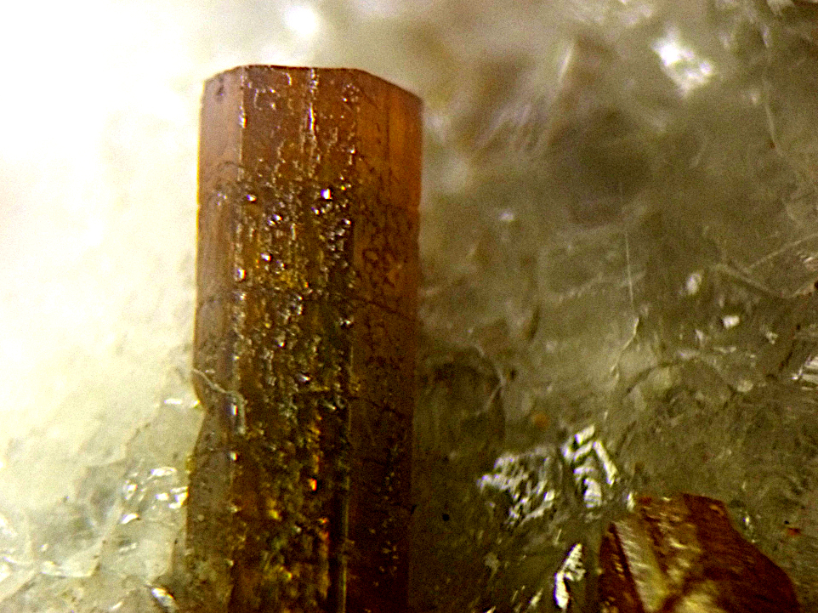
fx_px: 2457
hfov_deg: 18.9
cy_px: 304
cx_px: 412
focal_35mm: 104
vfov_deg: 14.2
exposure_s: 1/100
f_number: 5.7
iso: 400
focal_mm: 18
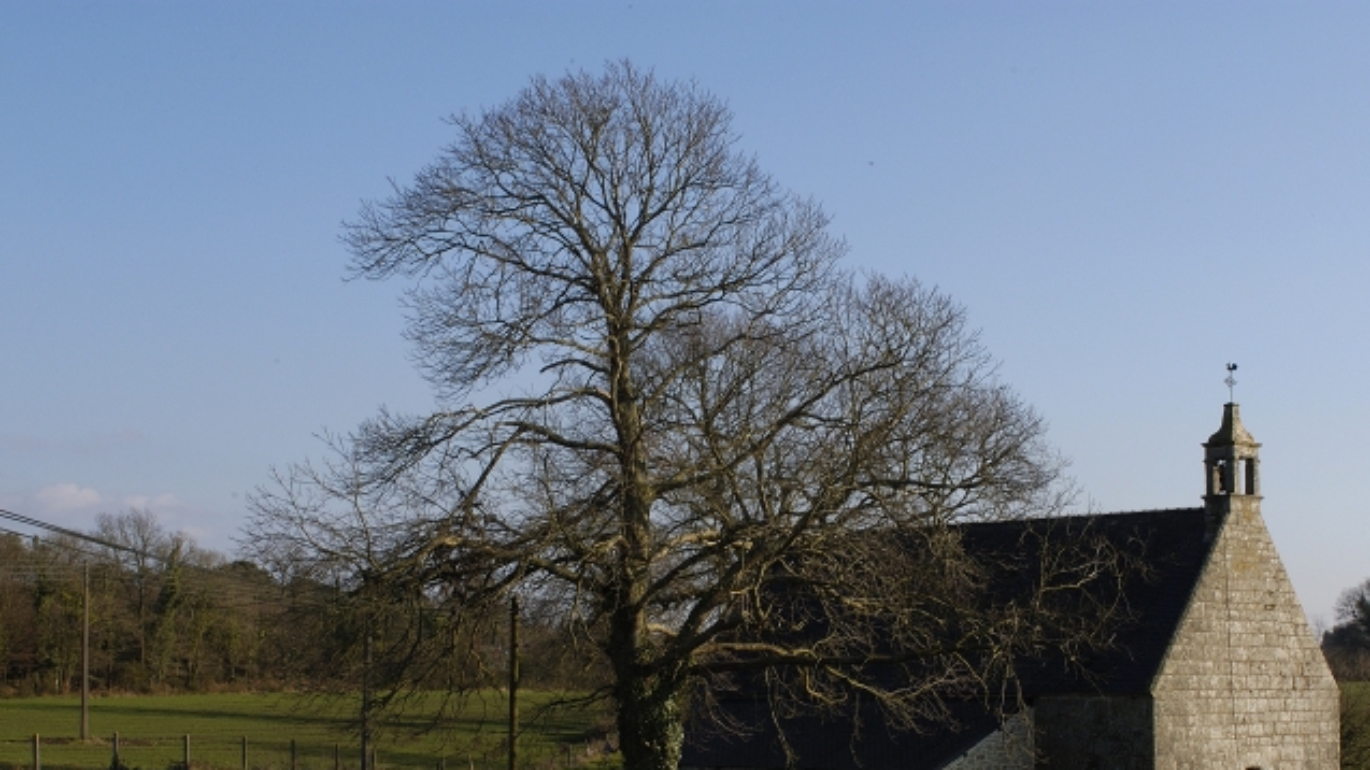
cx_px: 796
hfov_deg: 39.1
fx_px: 1925
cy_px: 544
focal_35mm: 53
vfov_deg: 22.5
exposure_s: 1/125
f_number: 14
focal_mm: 28
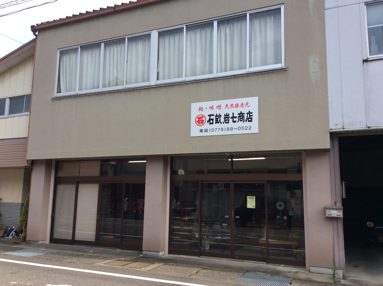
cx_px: 192
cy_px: 143
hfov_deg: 56.9
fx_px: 354
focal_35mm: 32
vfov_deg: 44.1
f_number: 2.4
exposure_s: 1/635
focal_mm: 3.3
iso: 32
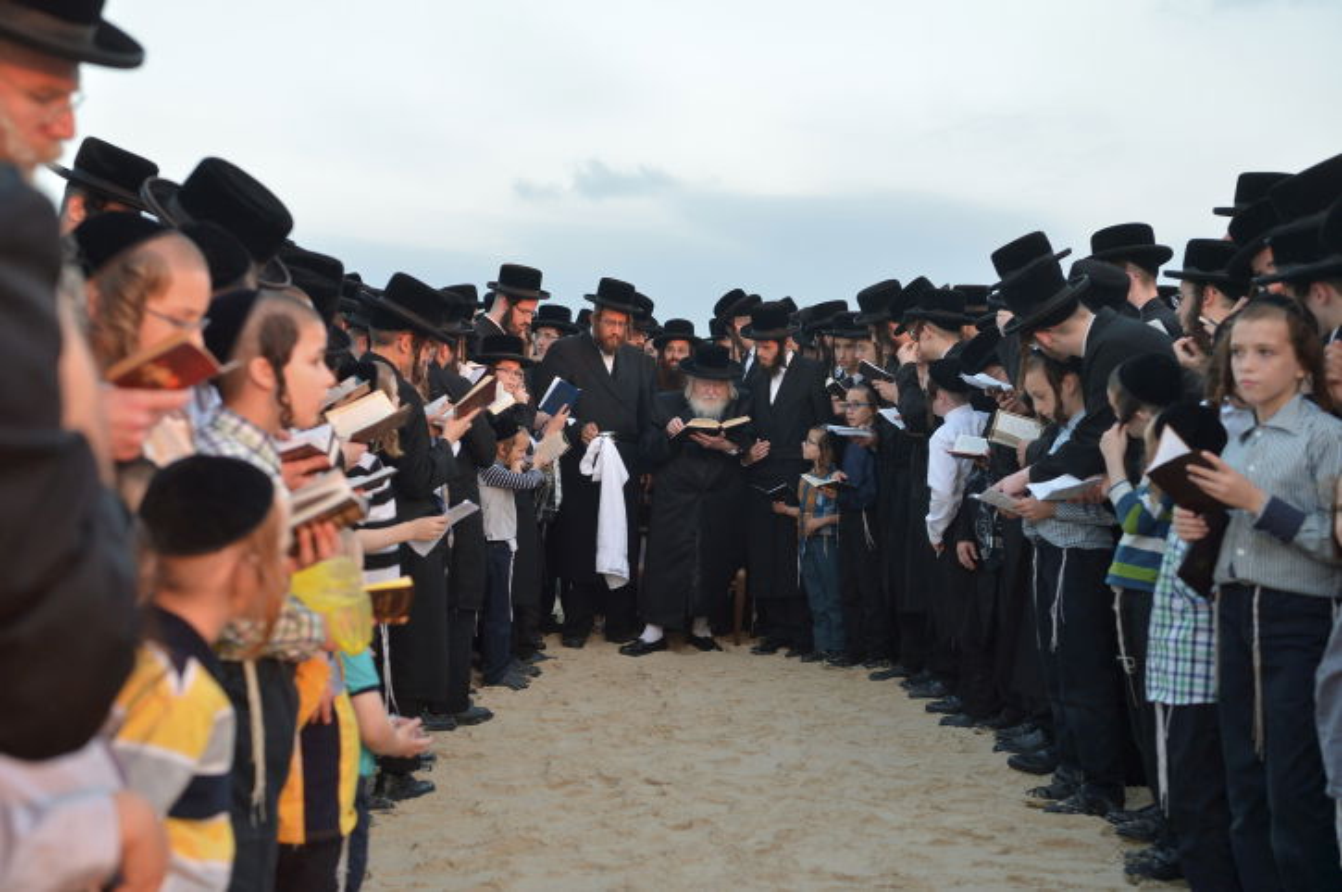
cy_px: 446
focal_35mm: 52
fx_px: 1937
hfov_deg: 38.2
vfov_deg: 25.9
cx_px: 671
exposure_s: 1/160
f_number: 4.5
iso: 640
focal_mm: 52
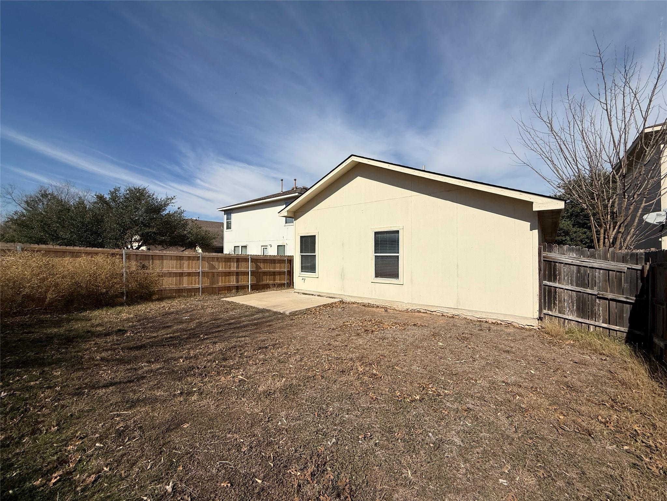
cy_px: 250
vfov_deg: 85.7
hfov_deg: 102.1
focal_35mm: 14
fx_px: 270
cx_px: 334
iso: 40
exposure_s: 1/6173
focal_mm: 2.22
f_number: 2.2
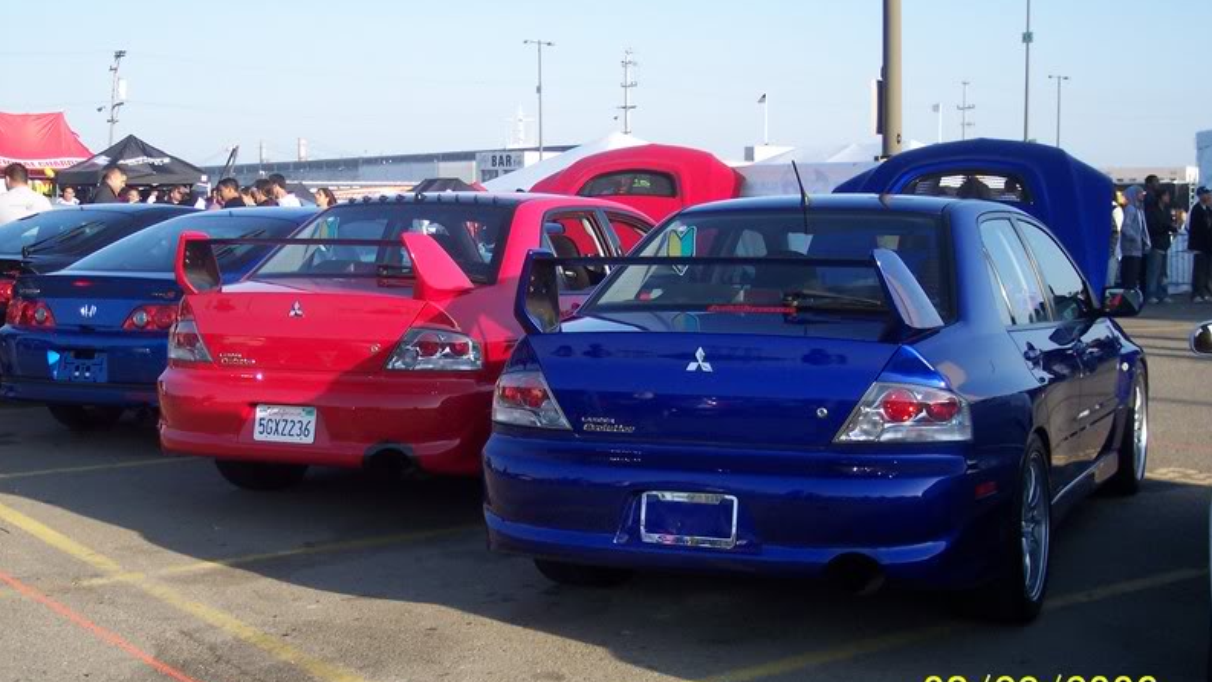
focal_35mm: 56
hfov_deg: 37.2
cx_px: 608
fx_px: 1800
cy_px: 351
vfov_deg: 21.4
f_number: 3.4
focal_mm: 10.7
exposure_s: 1/700
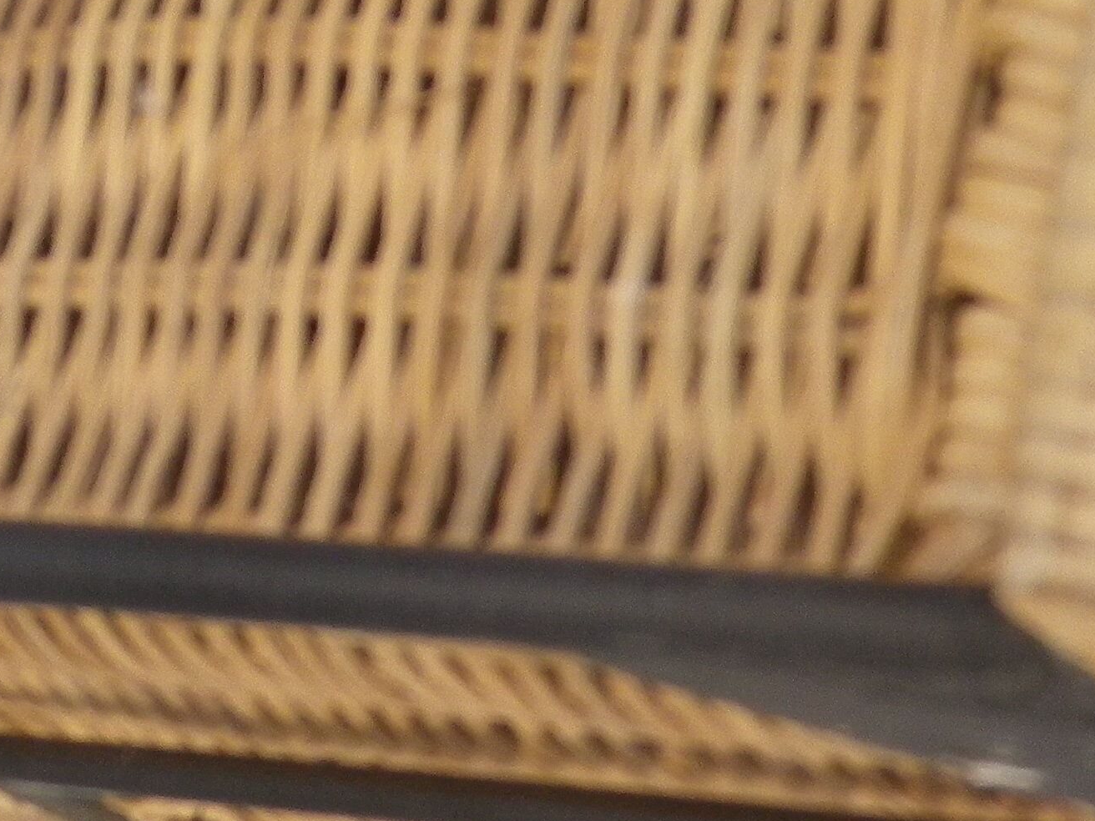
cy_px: -370
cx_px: -169
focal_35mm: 137
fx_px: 4334
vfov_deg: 10.5
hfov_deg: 14.0
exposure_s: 1/50
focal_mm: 7
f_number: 4
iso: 100
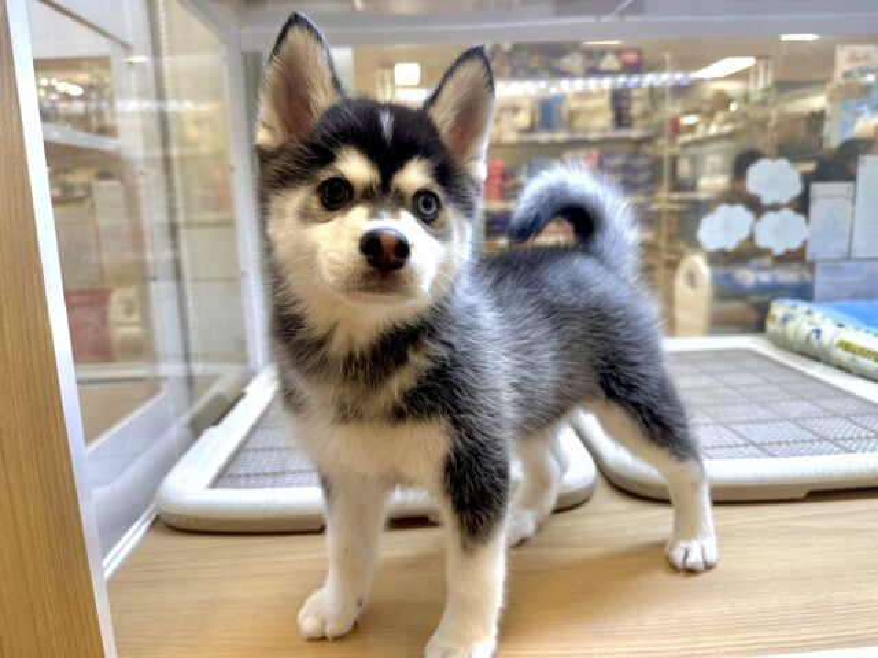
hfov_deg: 71.6
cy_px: 329
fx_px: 609
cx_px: 439
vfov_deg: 56.8
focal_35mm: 24
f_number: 1.78
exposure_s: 1/100
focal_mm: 6.86
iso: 64
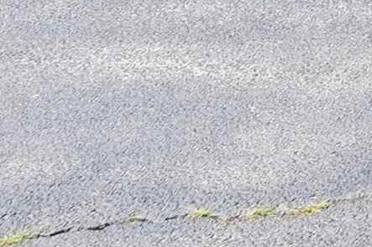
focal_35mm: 104
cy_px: -380
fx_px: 1074
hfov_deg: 12.9
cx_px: 981
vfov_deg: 10.8
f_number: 11
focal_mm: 10
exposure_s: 1/60
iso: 100
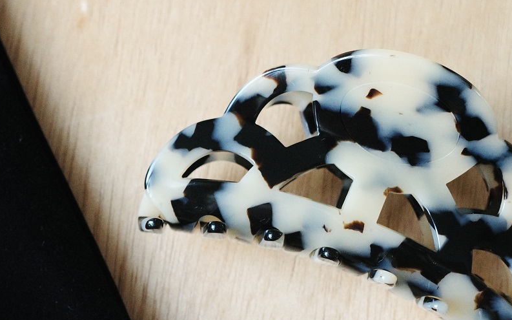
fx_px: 1004
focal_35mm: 72
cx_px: 109
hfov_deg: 28.1
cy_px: 263
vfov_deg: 17.9
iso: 2000
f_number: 4
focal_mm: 18.3
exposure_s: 1/50
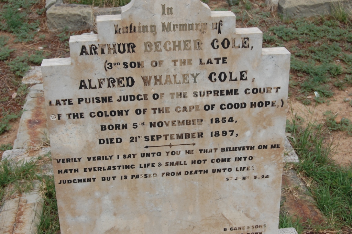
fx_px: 557
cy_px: 117
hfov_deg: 35.1
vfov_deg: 23.7
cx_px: 176
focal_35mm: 57
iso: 200
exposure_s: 1/320
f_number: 9
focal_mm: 38
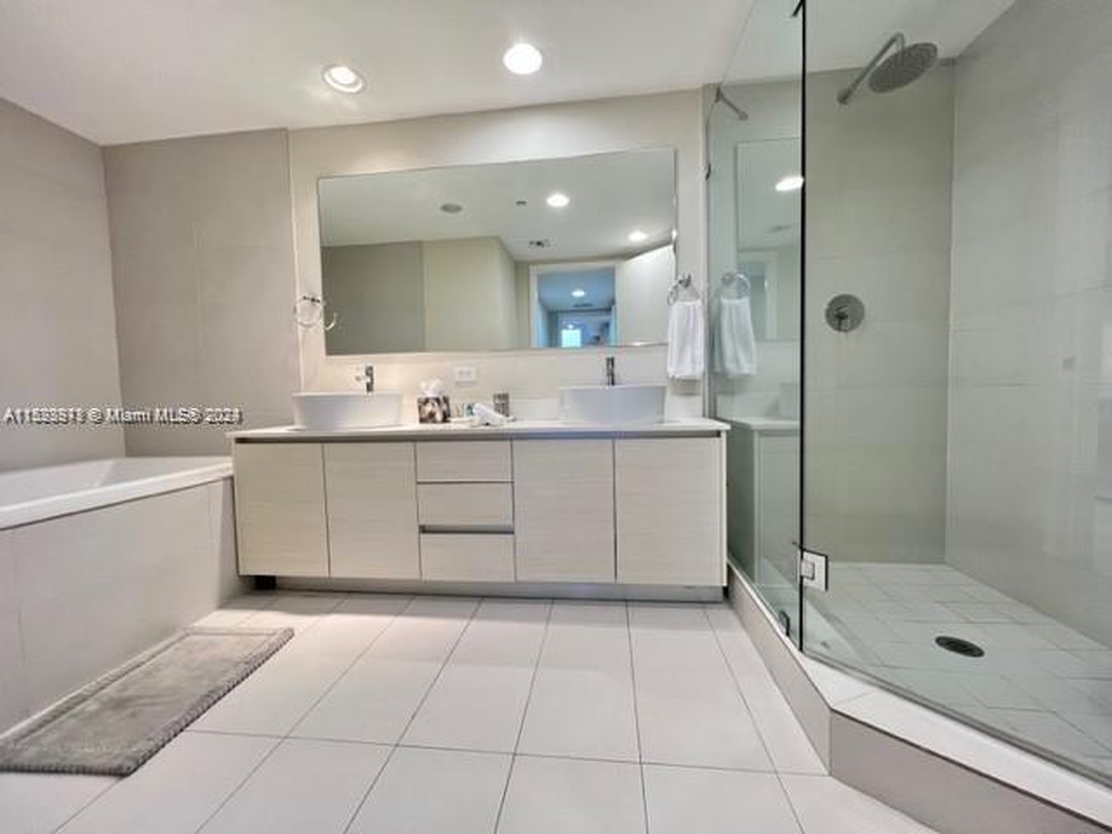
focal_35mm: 13
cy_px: 417
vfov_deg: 89.9
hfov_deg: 106.2
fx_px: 418
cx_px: 556
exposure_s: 1/60
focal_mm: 1.57
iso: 250
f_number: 1.8
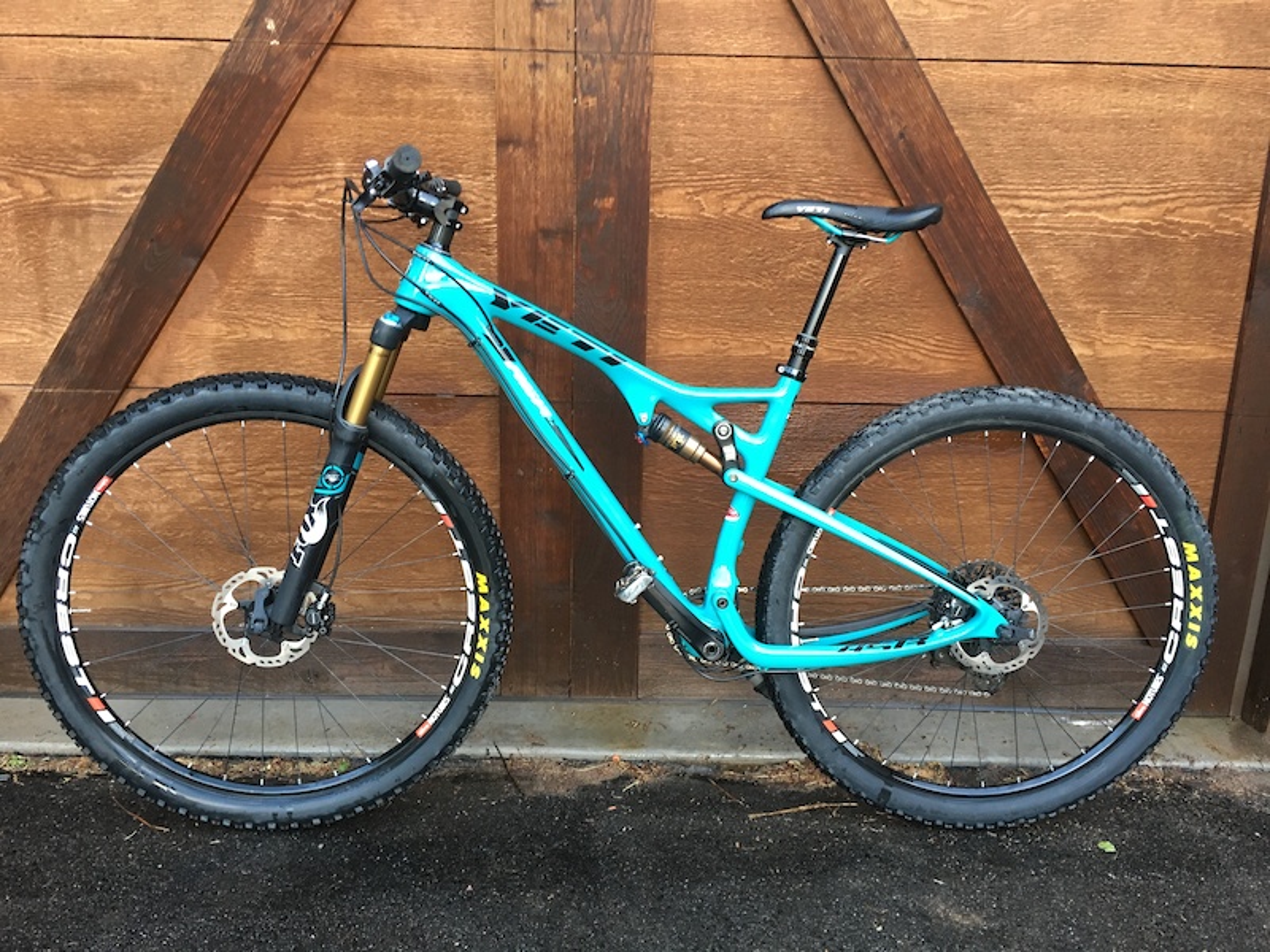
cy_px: 476
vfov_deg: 48.2
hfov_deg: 61.7
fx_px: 1064
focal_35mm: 29
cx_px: 635
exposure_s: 1/30
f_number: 2.2
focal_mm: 4.15
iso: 100
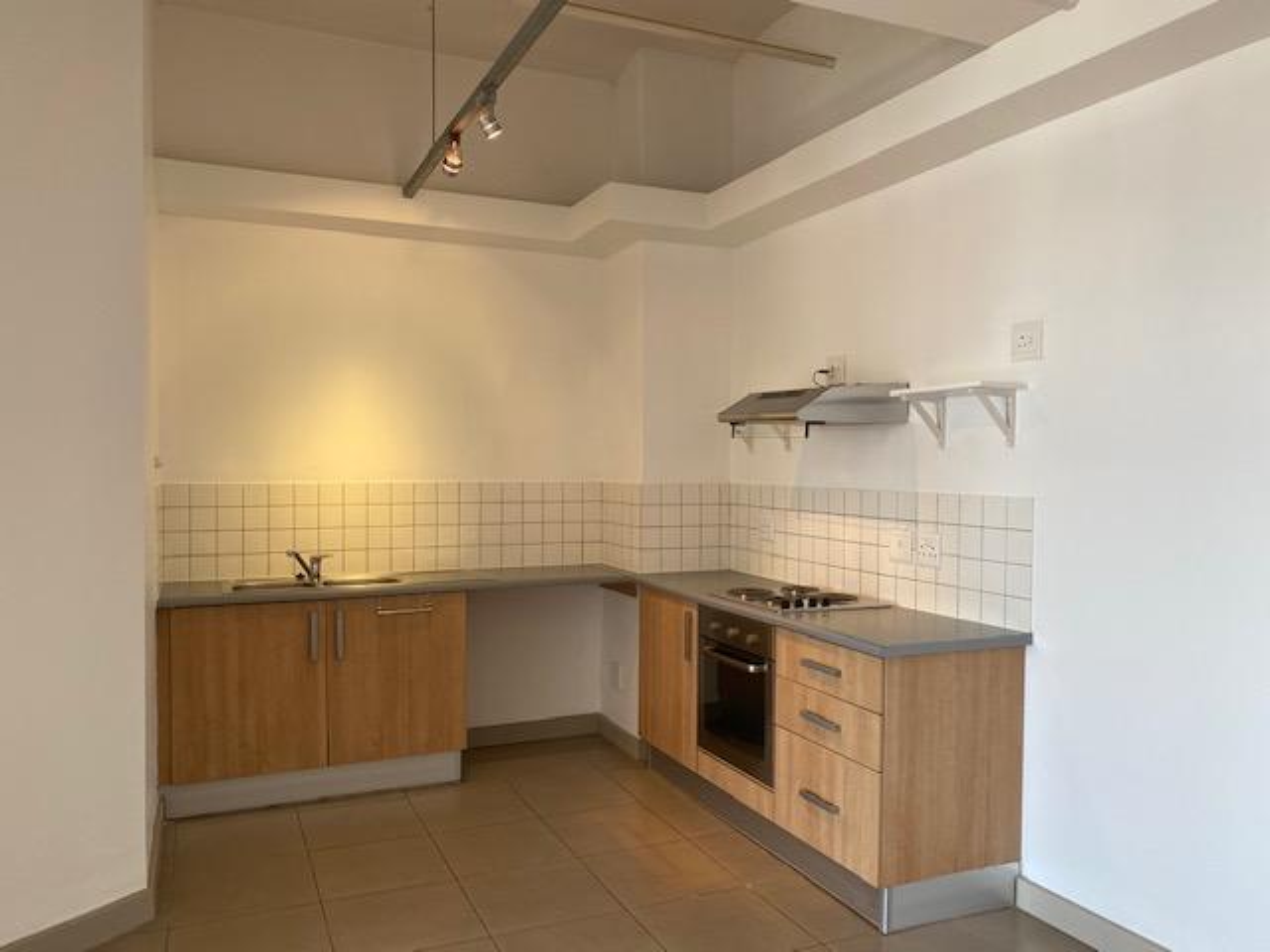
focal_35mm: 26
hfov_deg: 67.3
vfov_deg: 53.1
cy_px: 476
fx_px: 954
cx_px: 635
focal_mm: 4.25
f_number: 1.8
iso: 100
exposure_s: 1/100
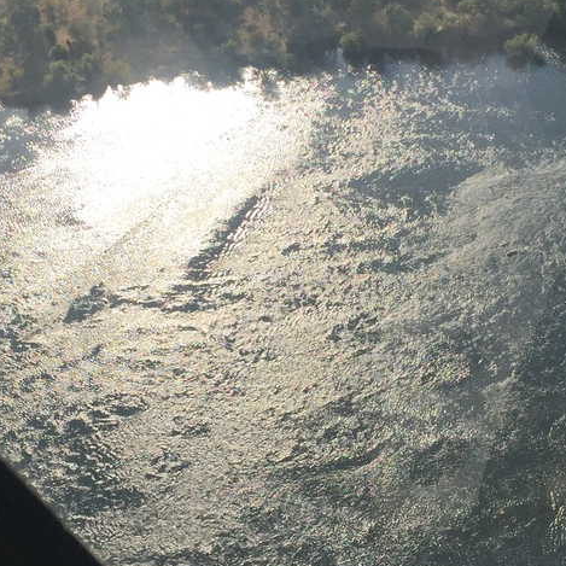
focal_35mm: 70
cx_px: 401
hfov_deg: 24.5
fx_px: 1295
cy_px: 323
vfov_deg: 24.6
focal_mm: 4.15
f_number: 2.2
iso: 32
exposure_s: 1/1980
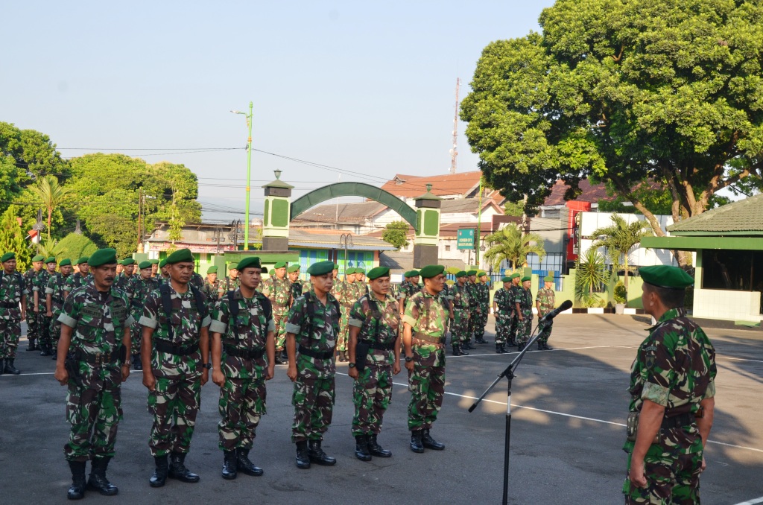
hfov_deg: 51.4
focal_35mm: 38
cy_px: 252
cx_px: 382
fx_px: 793
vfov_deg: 35.3
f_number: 9
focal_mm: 25
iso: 400
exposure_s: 1/250
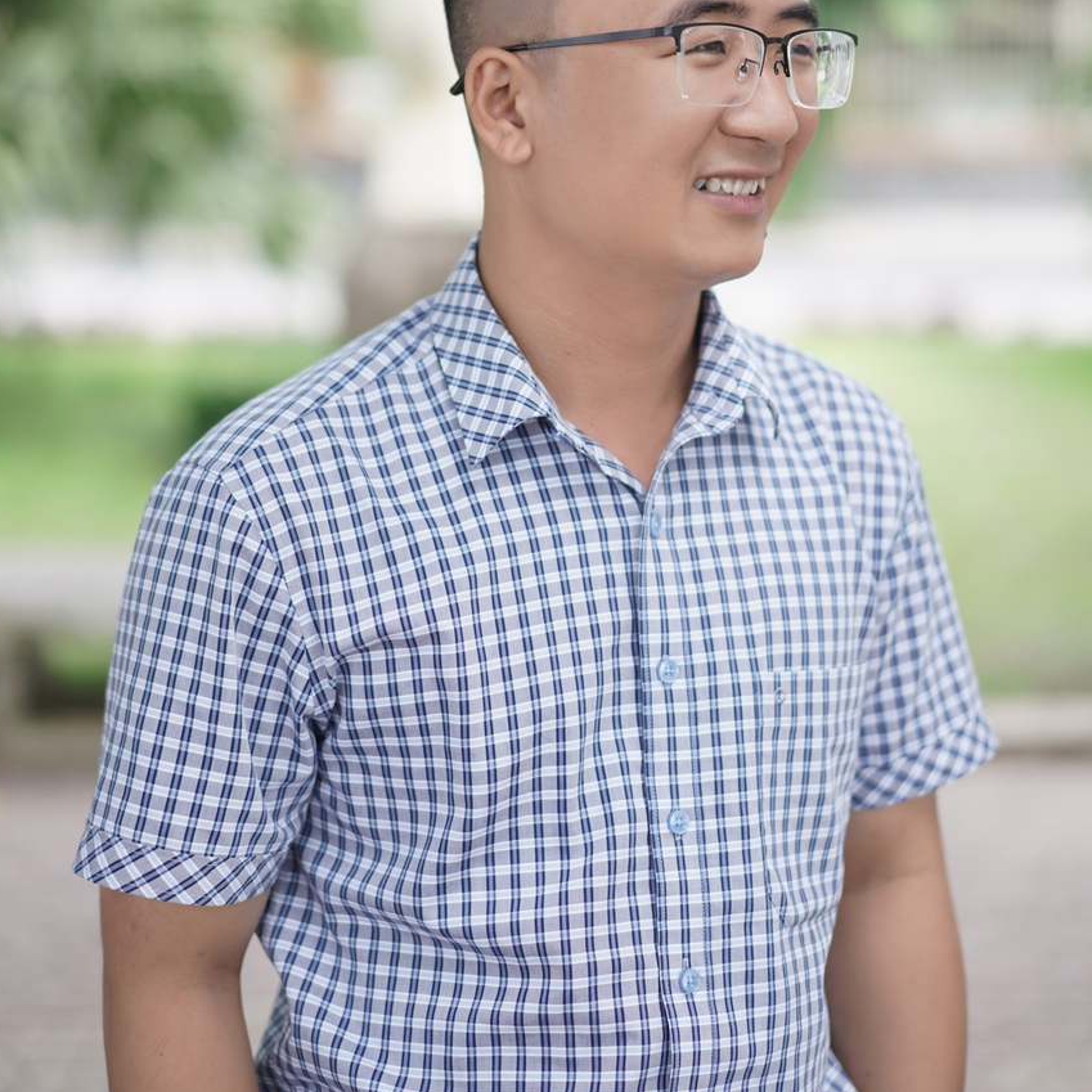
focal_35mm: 71
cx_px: 544
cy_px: 311
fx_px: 2534
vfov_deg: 24.1
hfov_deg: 24.3
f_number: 1.8
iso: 100
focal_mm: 55
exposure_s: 1/800
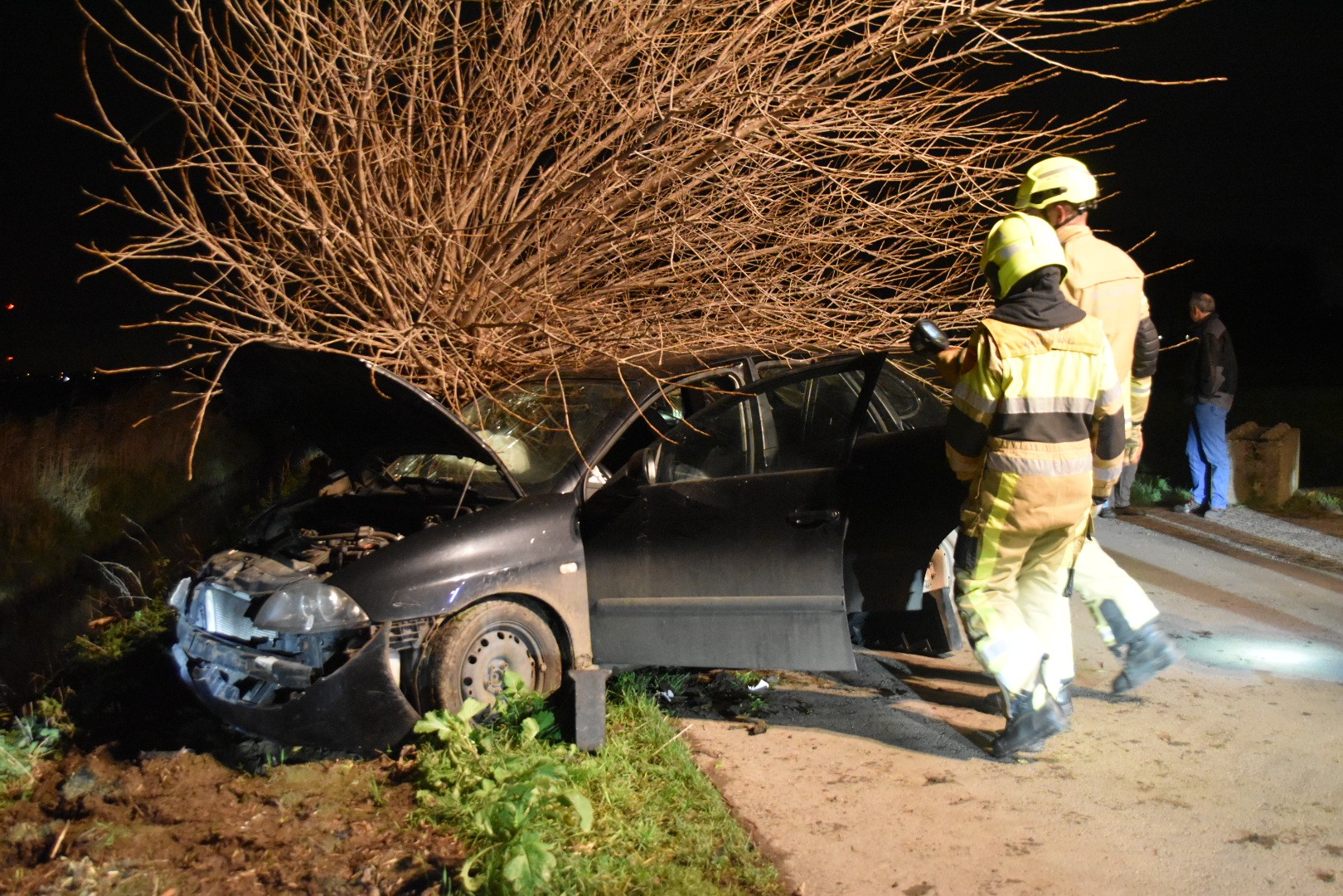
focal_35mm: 36
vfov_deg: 36.9
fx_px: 1343
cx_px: 672
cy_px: 448
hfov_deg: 53.1
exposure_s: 1/60
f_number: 2.8
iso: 5600
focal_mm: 24
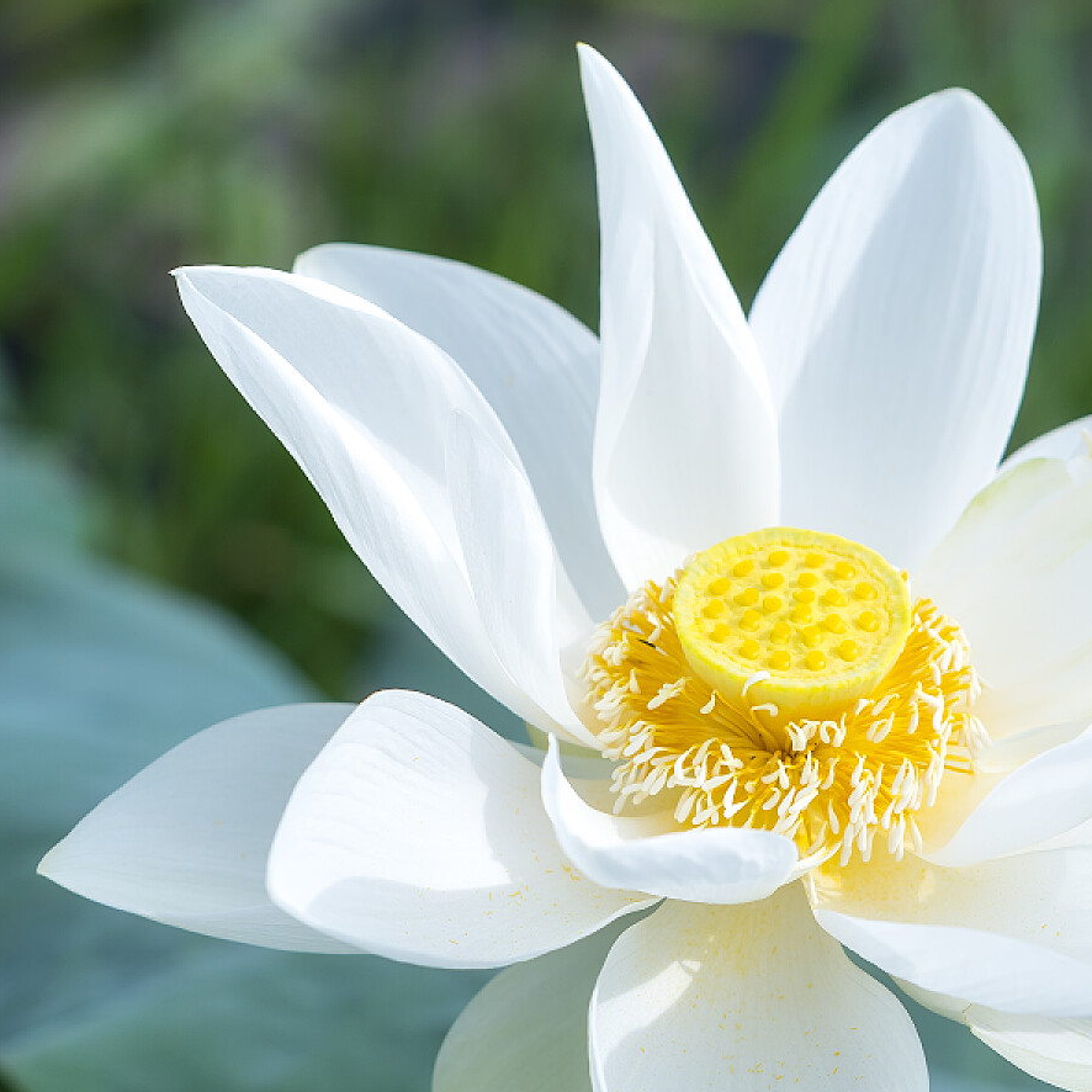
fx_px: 8352
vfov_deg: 7.5
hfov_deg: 7.5
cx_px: 963
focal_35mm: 234
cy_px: 682
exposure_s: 1/1000
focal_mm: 85
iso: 100
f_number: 4
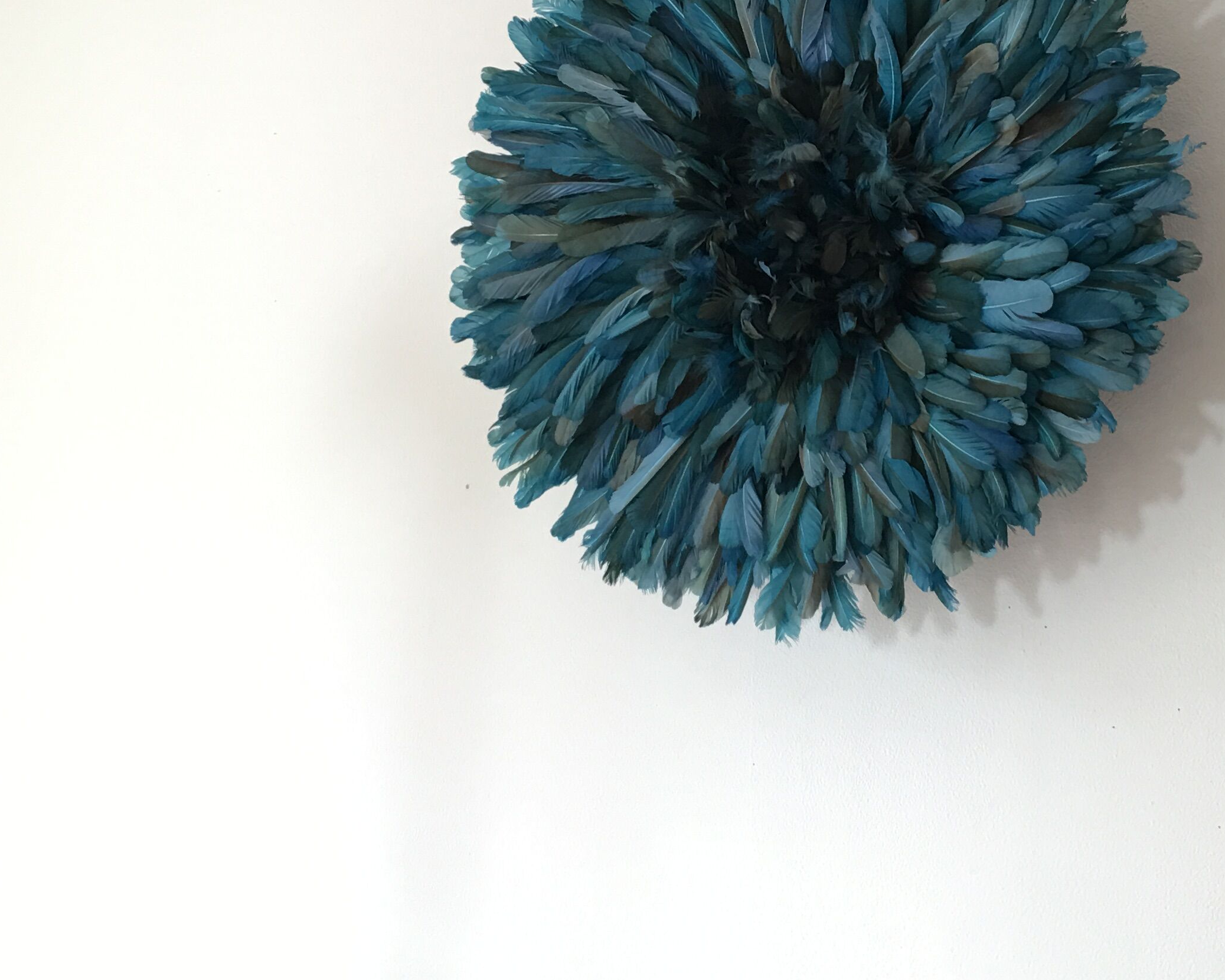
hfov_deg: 33.4
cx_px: 937
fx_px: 1994
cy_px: 279
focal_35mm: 55
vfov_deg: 27.3
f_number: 2.2
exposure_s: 1/17
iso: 32
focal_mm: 4.15
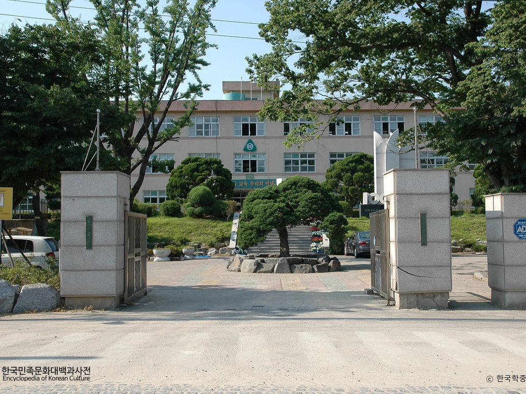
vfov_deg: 35.9
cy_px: 194
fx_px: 608
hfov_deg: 46.8
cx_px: 273
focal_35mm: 40
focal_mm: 24
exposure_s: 1/400
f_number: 6.3
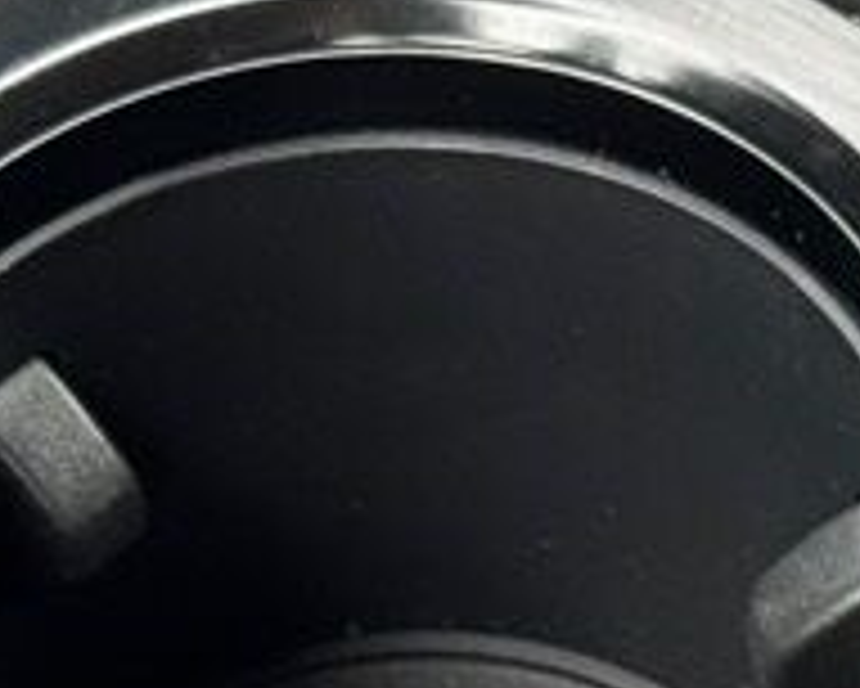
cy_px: 1192
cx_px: 910
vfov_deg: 6.1
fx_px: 6392
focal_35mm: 251
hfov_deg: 7.7
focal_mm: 6.76
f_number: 1.78
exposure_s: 1/121
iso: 64
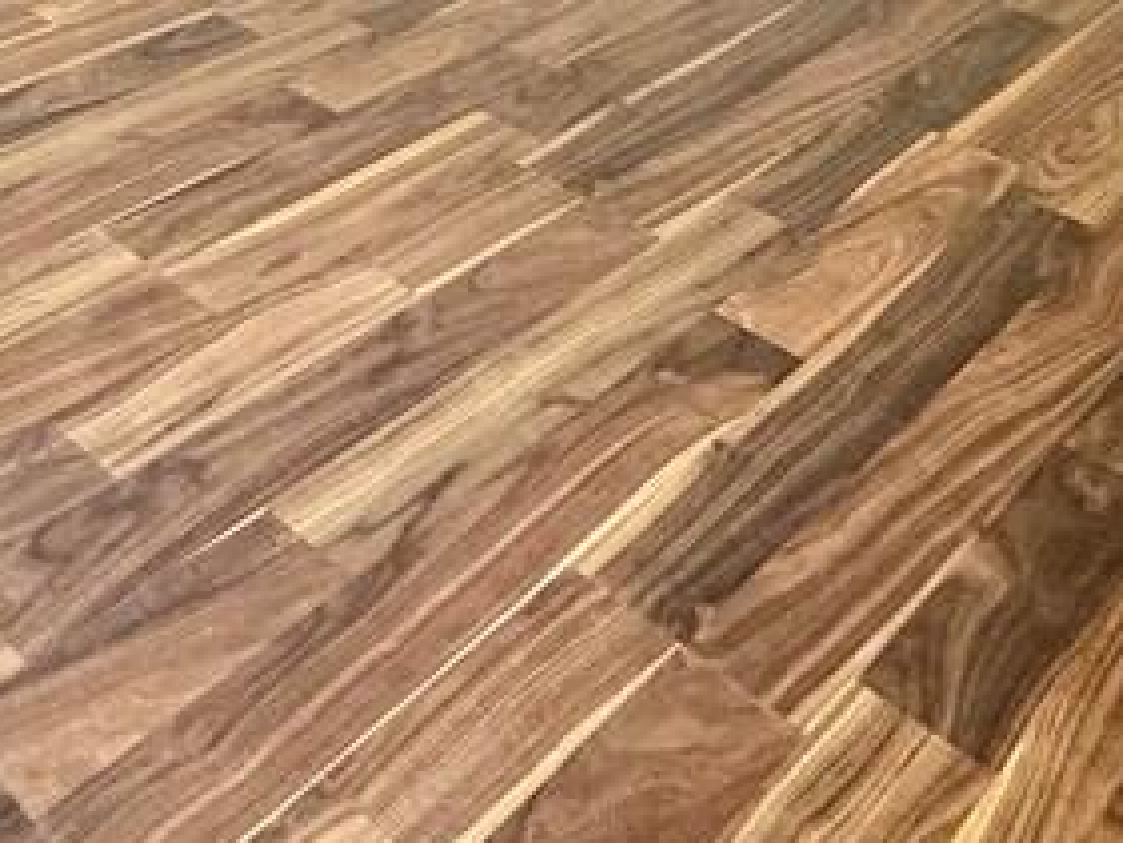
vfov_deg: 22.1
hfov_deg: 36.8
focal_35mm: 51
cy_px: -511
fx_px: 1655
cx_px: 308
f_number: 2.2
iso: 250
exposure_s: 1/99
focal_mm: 2.22
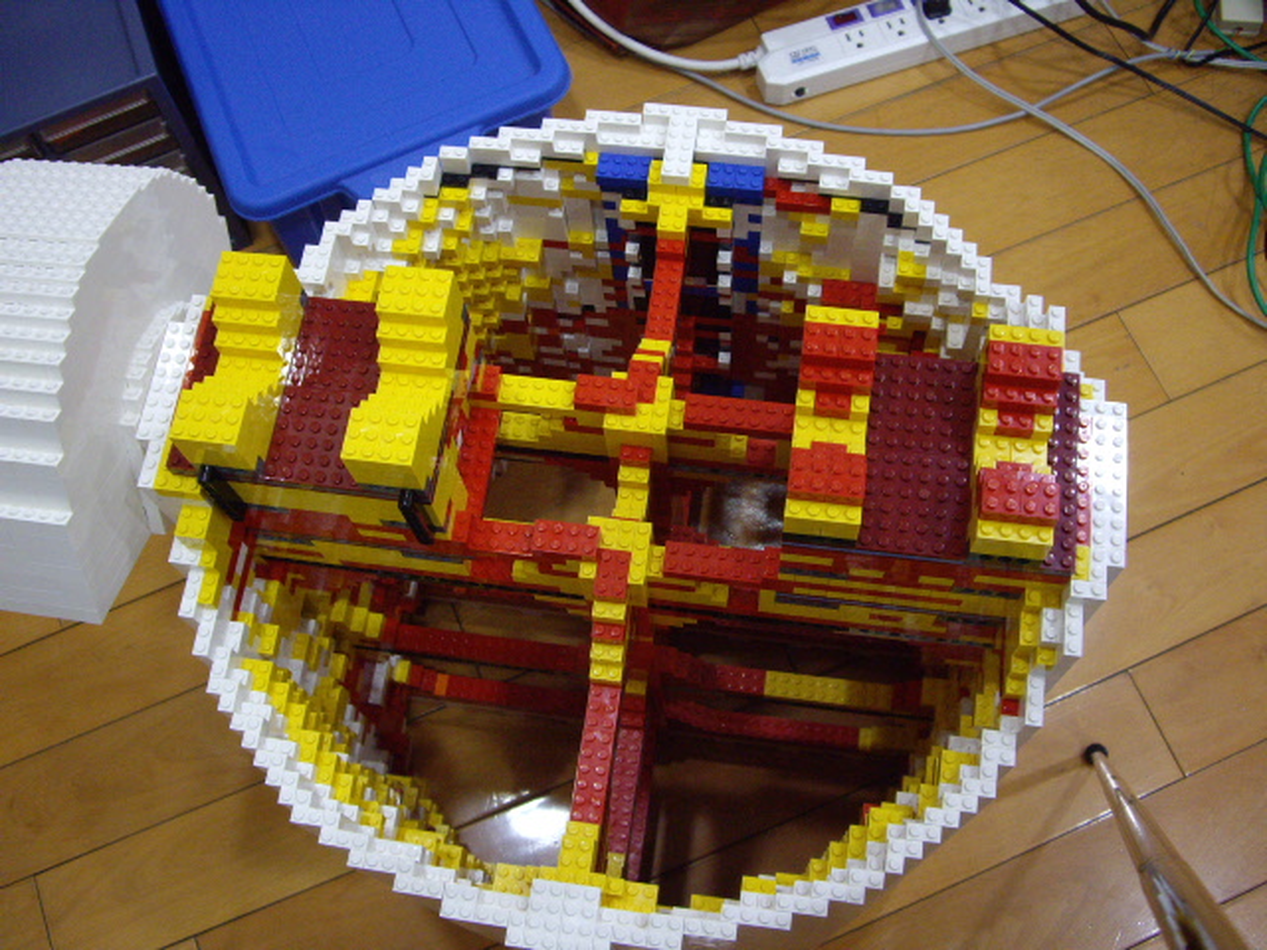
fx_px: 1391
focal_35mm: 38
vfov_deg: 37.7
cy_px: 475
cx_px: 634
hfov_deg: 49.0
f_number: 2.8
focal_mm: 7.9
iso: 400
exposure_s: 1/25
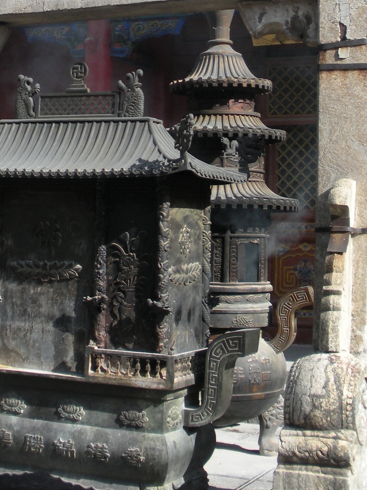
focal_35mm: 71
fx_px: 1003
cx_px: 123
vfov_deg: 26.8
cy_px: 87
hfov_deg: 20.7
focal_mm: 6.3
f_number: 3.5
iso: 64
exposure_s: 1/353
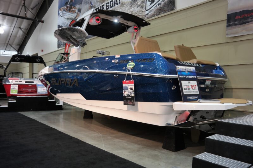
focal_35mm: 26
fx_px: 183
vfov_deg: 49.5
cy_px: 84
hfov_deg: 69.4
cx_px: 126
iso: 400
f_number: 3.5
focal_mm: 17
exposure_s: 1/30
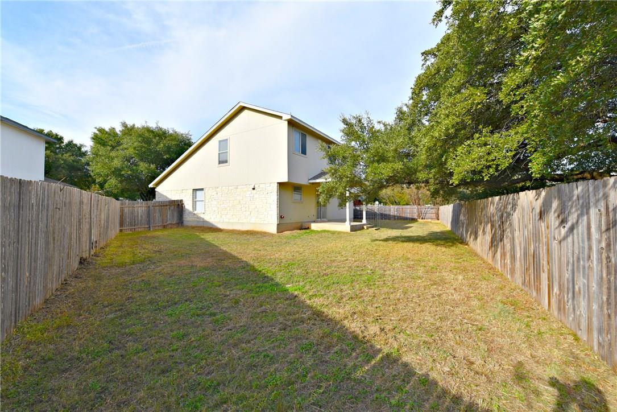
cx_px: 308
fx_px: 240
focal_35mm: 14
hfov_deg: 104.2
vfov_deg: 81.2
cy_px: 206
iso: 200
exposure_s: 1/320
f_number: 9
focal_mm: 14
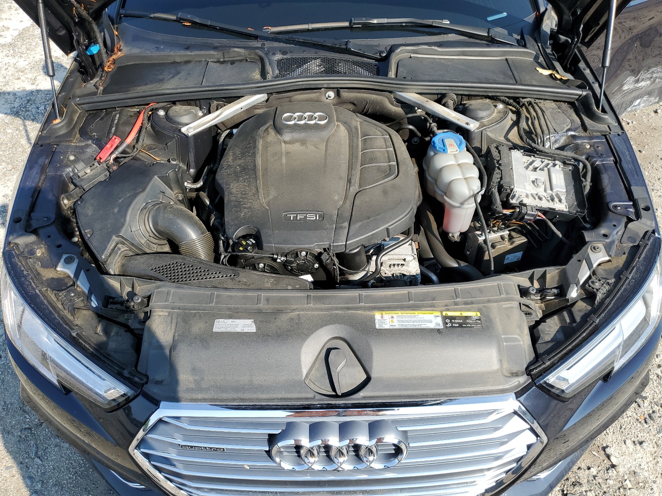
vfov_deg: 53.1
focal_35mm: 26
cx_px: 331
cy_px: 248
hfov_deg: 67.3
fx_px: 497
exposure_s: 1/1250
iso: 50
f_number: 1.5
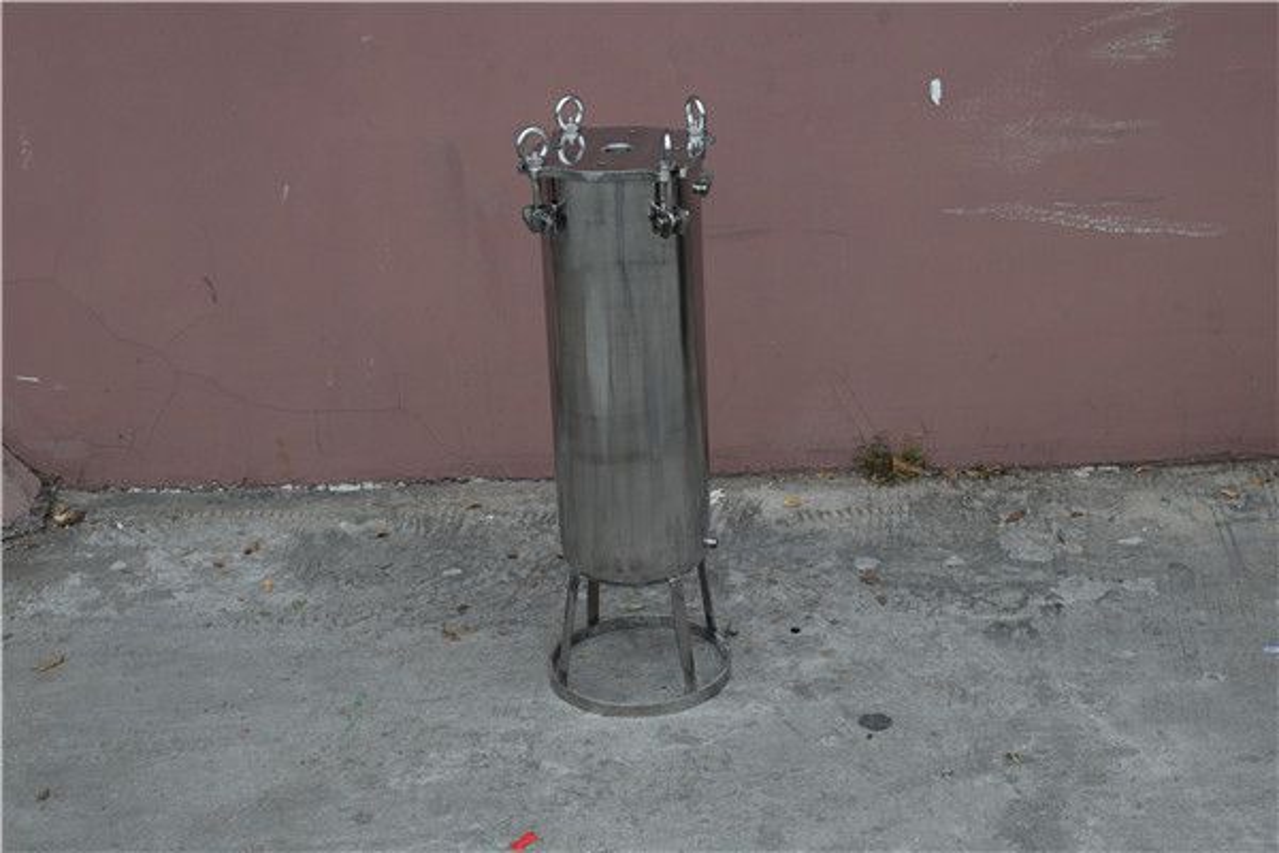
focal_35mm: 52
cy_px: 426
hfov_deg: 37.9
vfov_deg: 25.8
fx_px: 1865
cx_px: 640
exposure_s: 1/200
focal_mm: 35
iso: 400
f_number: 7.1
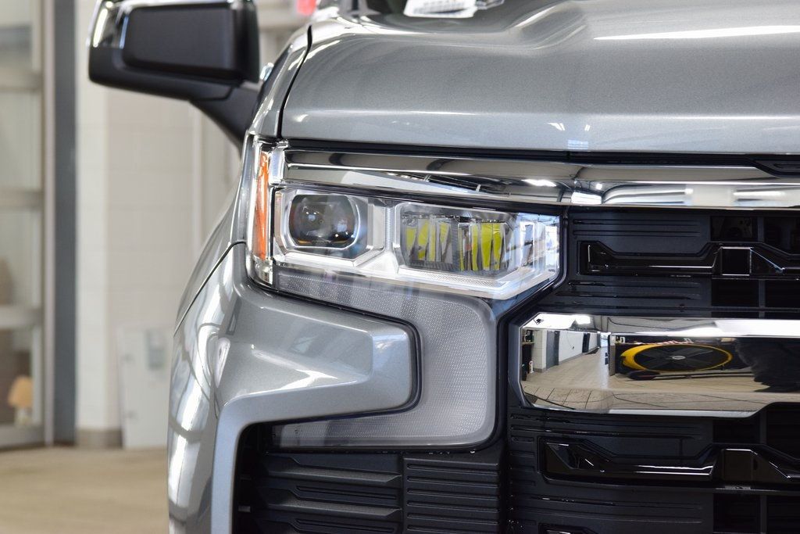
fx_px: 2334
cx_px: 400
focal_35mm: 105
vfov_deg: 13.0
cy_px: 267
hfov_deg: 19.5
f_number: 7.1
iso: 1000
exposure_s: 1/30
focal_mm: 70
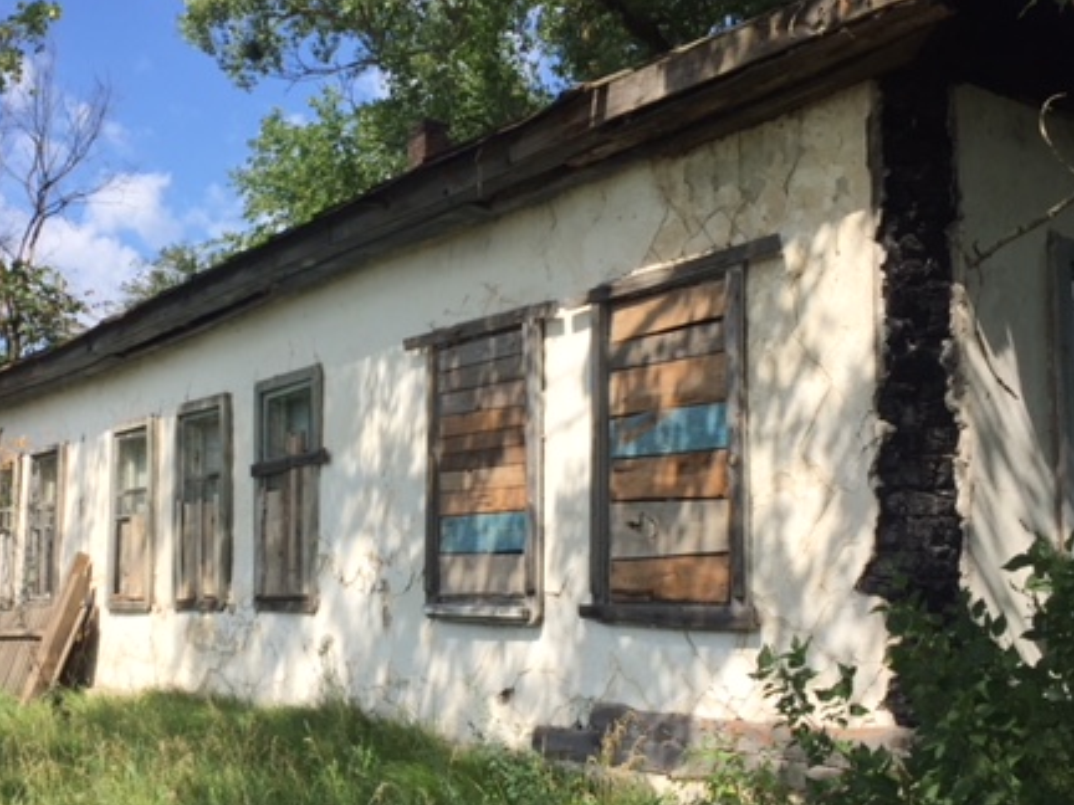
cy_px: 457
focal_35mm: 43
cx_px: 423
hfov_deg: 43.6
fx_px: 1334
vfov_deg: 33.5
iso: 32
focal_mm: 4.15
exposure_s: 1/1799
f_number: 2.2
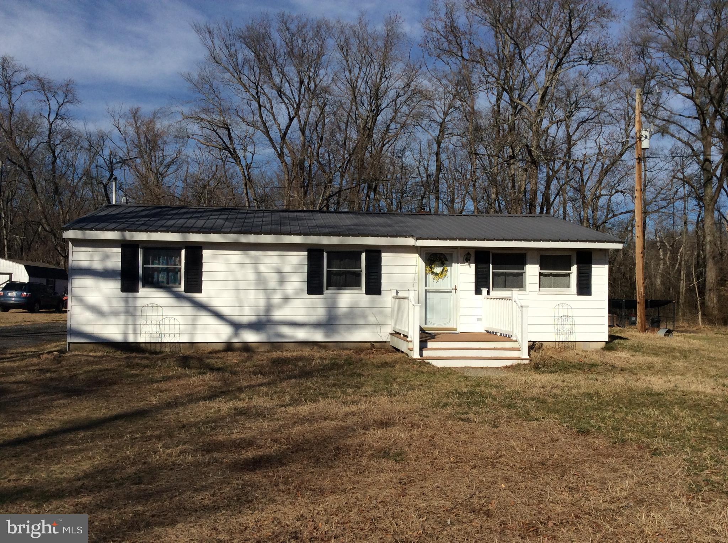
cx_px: 364
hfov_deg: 56.9
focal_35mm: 32
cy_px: 272
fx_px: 672
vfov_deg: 44.0
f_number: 2.4
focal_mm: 3.3
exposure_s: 1/3367
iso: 32
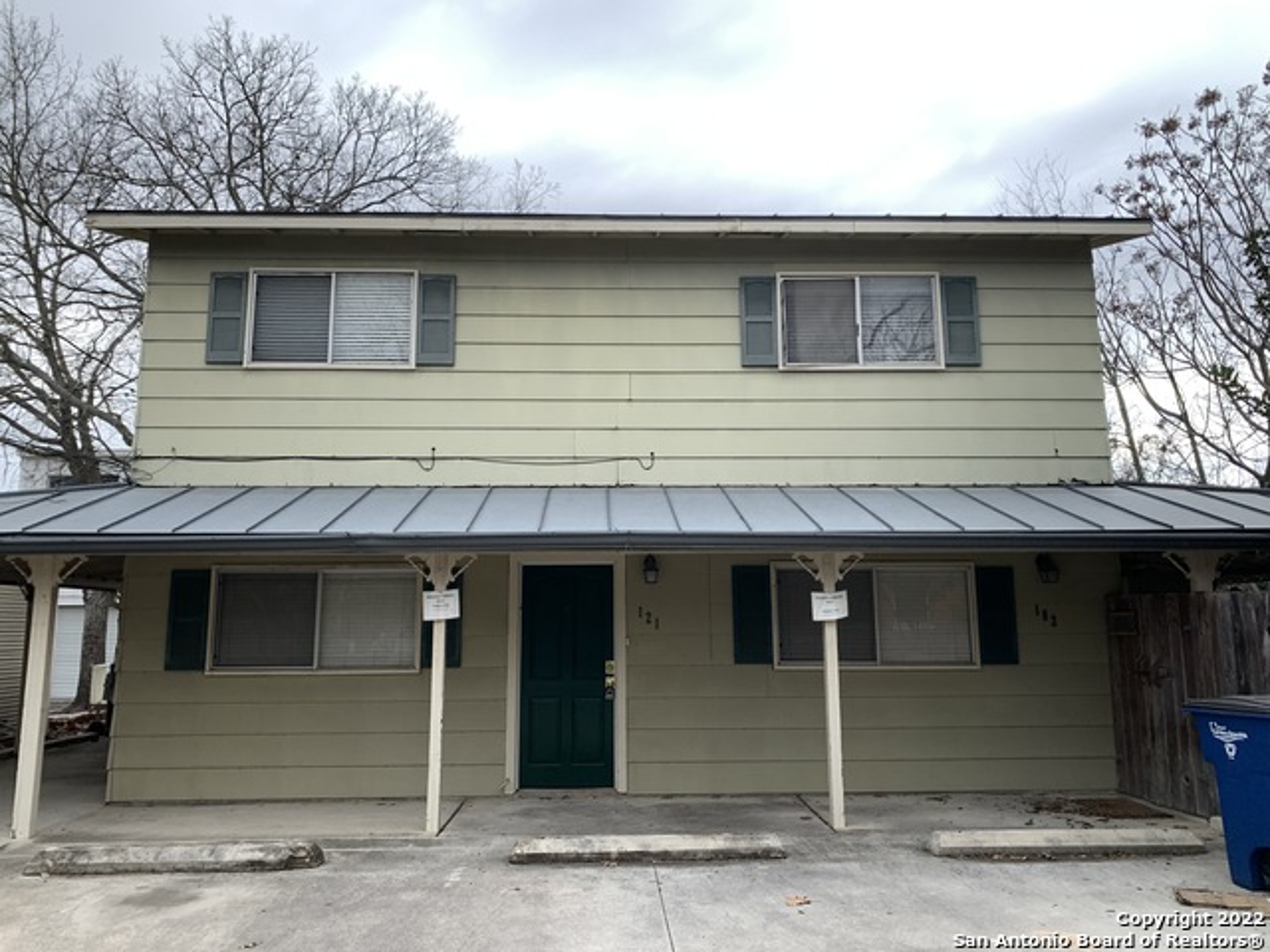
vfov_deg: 53.1
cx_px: 635
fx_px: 954
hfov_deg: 67.3
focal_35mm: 26
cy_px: 476
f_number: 1.8
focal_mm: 4.25
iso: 25
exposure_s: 1/727
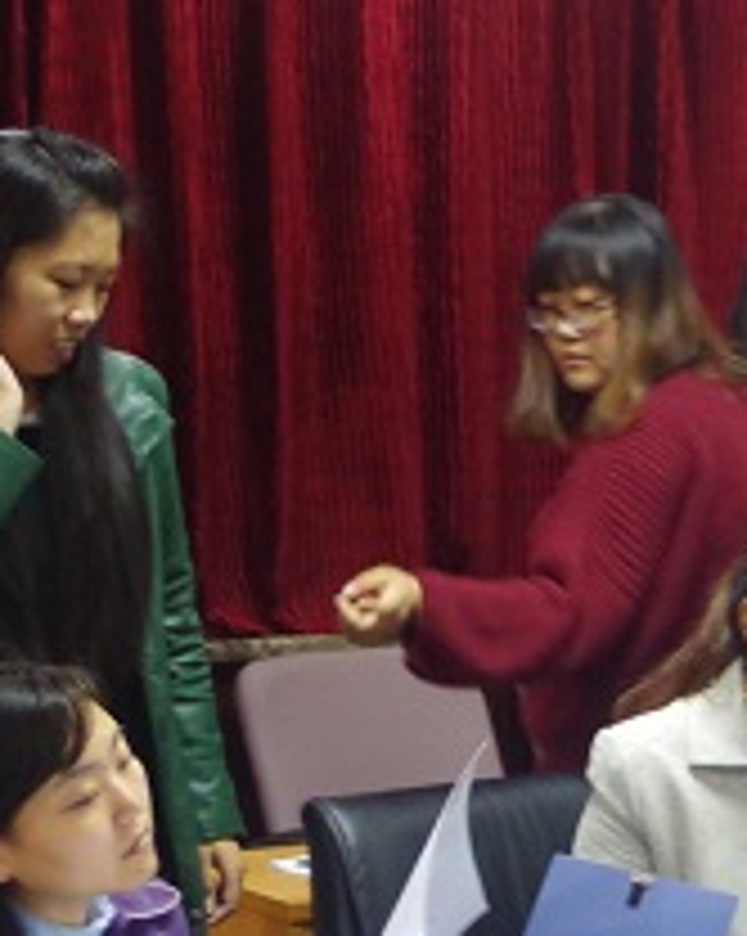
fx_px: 3183
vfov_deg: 16.7
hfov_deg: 12.9
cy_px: 682
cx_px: 1012
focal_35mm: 115
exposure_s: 1/20
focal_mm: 30.63
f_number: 4
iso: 1600
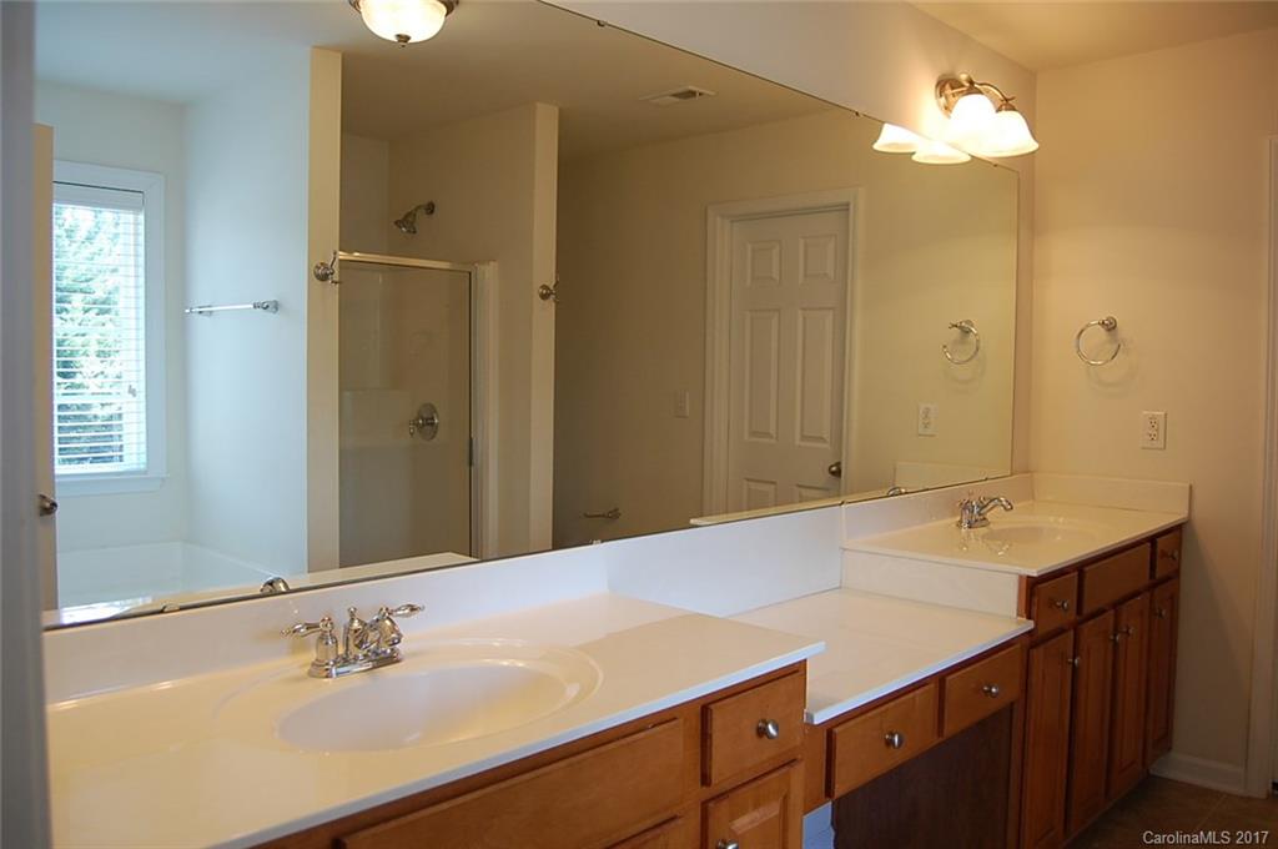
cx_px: 639
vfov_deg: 47.8
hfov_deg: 67.4
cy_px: 424
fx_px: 957
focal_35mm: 27
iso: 400
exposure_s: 1/60
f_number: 4
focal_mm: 18
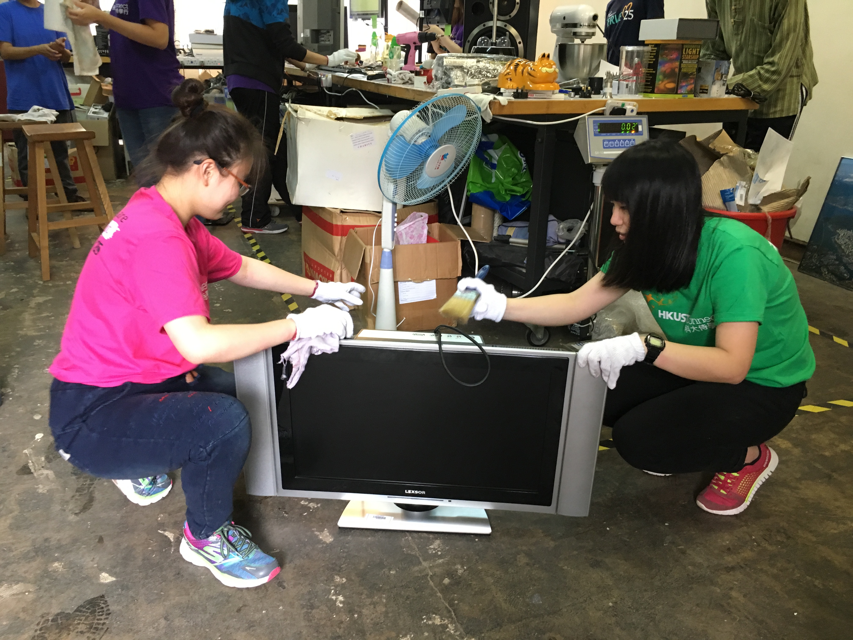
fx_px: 715
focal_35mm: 29
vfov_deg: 48.2
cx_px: 426
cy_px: 320
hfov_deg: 61.7
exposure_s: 1/33
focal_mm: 4.15
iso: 200
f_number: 2.2
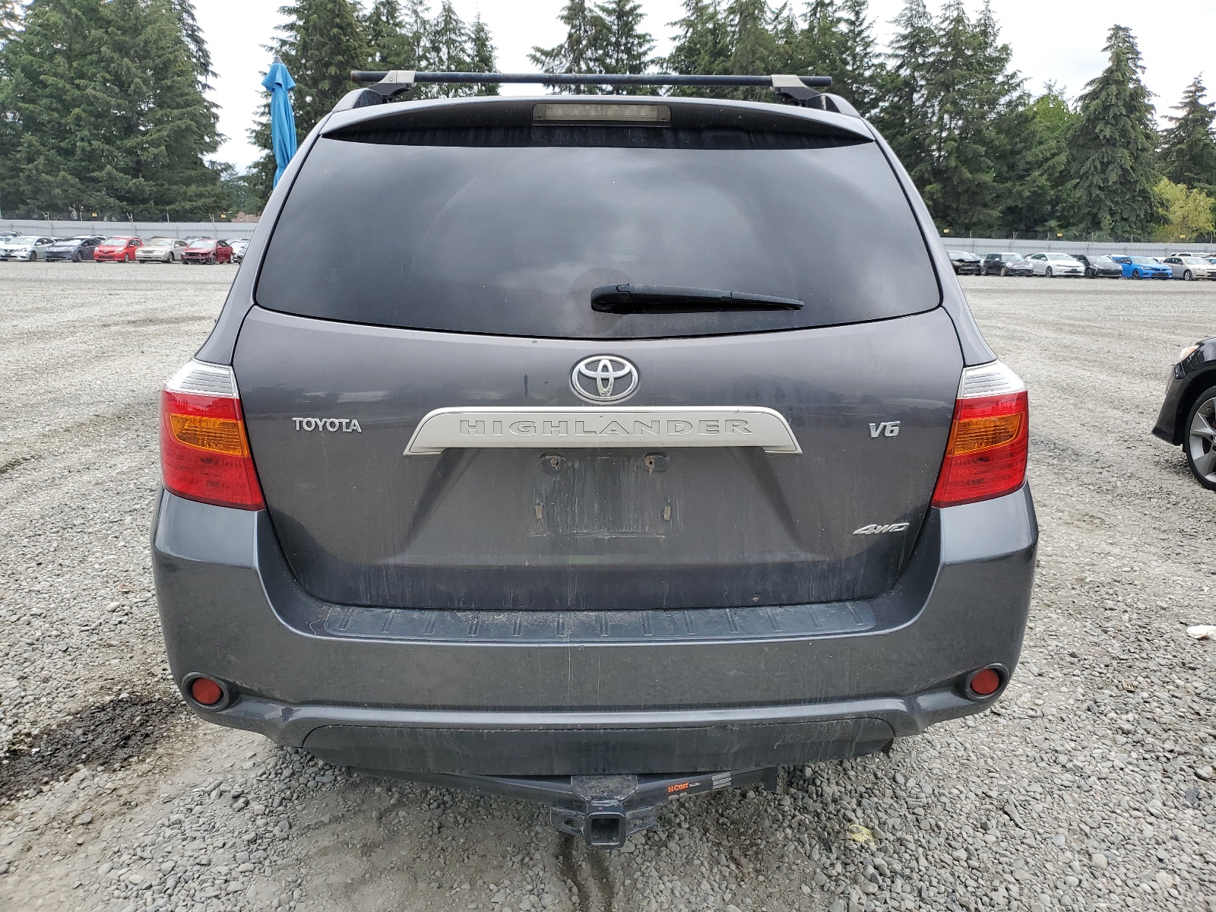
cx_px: 608
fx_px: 913
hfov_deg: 67.3
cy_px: 456
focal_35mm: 26
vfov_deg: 53.1
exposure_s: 1/667
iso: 50
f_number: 1.5
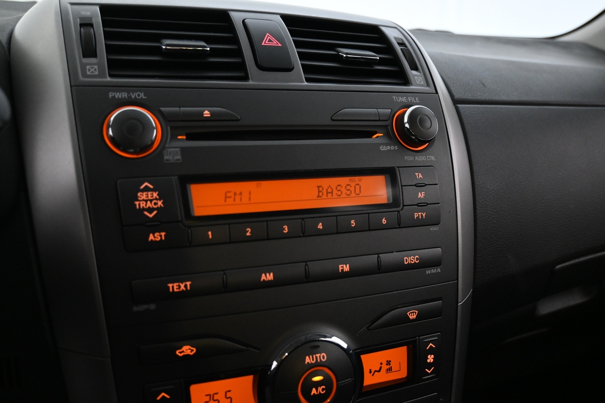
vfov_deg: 40.8
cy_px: 202
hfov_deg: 58.3
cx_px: 302
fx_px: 542
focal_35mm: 32
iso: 2000
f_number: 4
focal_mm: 21.5
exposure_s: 1/30
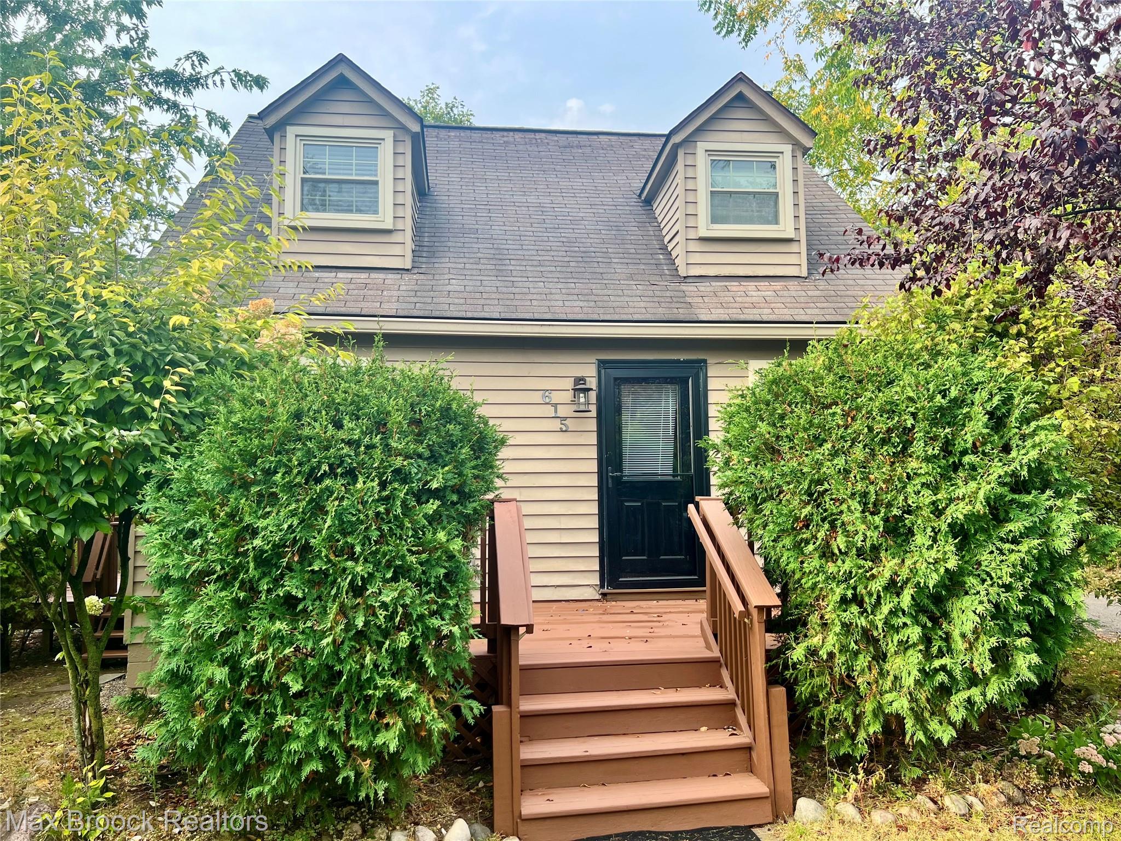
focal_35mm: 26
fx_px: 842
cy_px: 420
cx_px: 560
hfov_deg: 67.3
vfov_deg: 53.1
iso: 50
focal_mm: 5.7
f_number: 1.5
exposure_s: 1/419
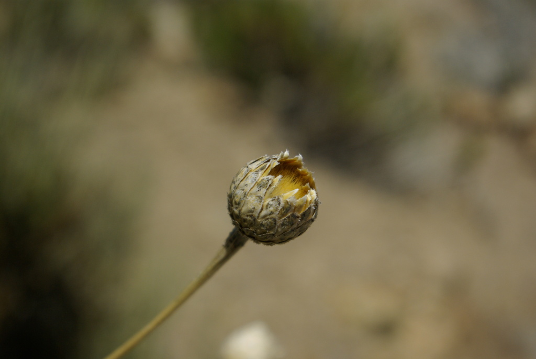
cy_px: 180
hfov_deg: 31.2
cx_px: 268
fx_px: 961
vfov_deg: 21.1
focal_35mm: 64
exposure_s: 1/3000
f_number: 8
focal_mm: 43
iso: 400
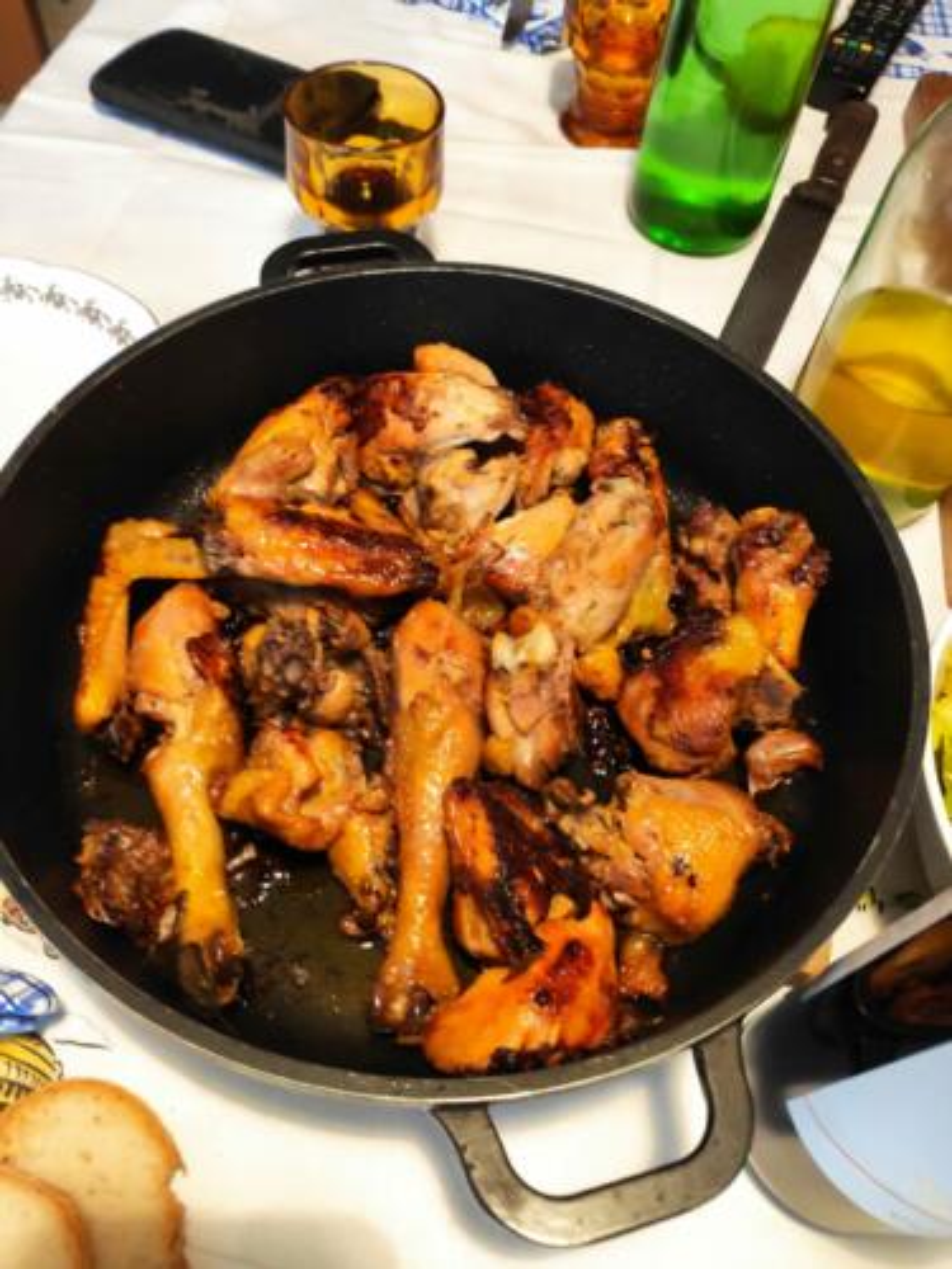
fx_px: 917
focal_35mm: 25
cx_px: 476
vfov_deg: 69.4
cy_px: 634
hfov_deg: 54.9
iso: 1781
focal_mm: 4.74
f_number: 1.79
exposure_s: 1/20
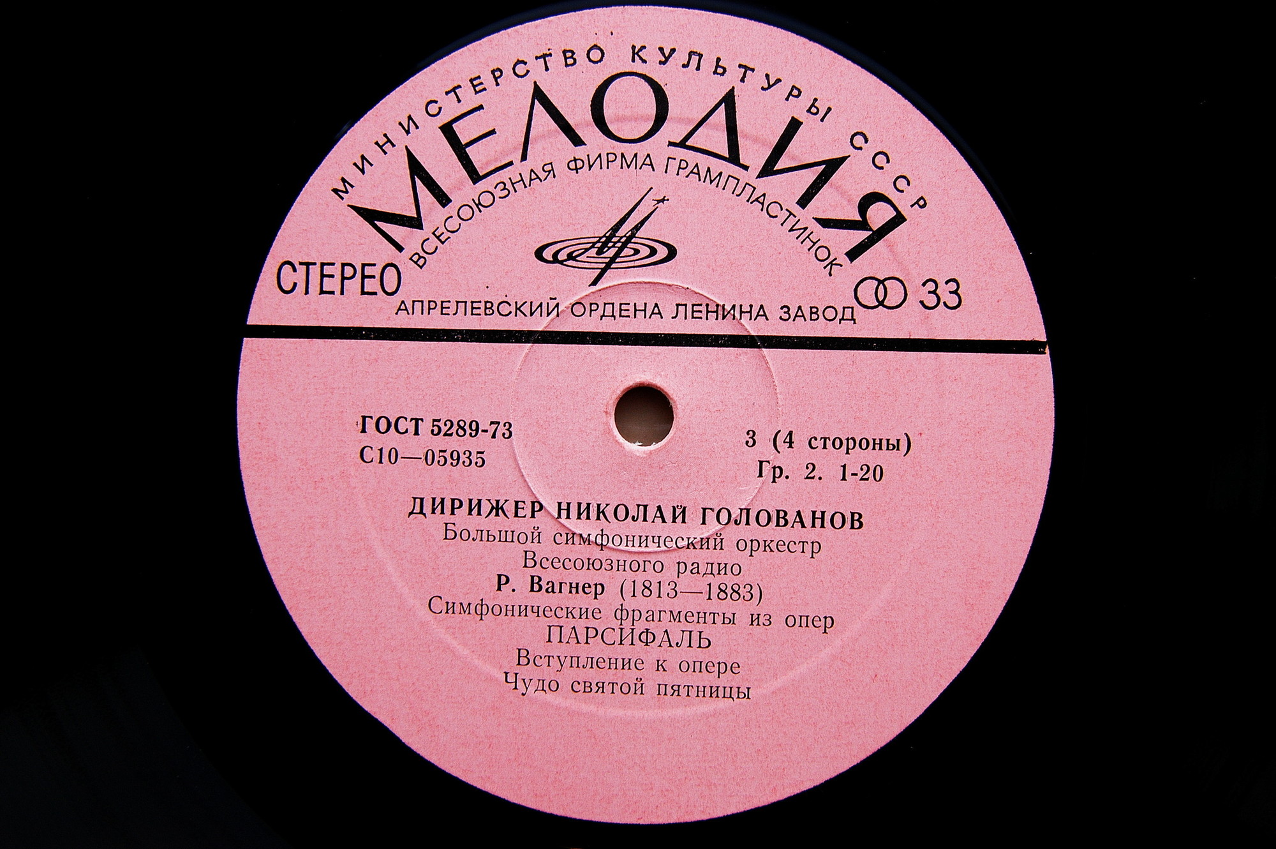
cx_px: 638
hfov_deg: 37.9
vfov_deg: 25.7
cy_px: 424
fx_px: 1859
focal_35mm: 52
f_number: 5
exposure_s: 1/90
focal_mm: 35
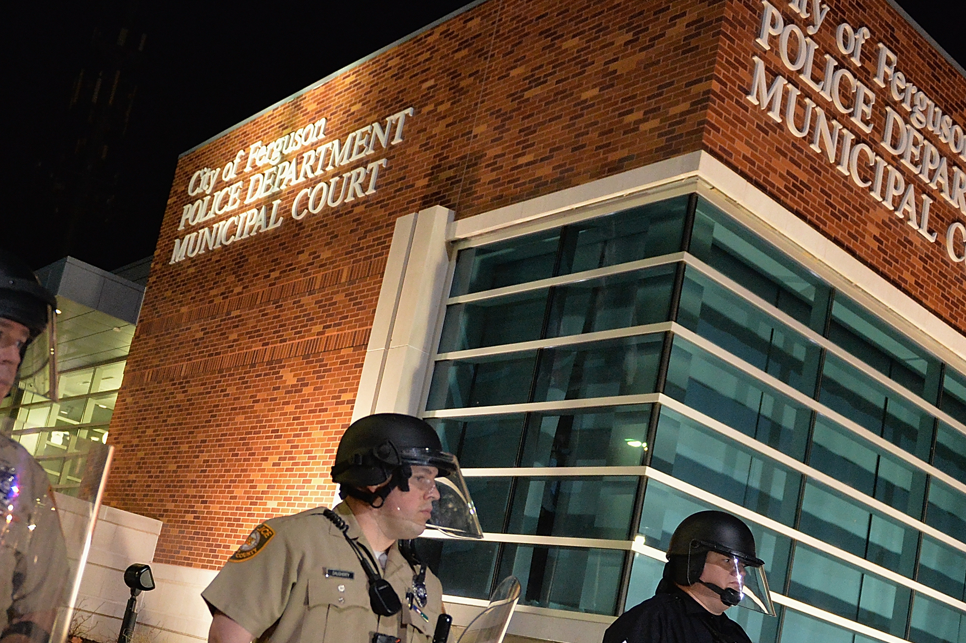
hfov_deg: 46.7
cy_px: 484
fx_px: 1100
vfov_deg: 32.0
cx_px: 321
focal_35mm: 41
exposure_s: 1/250
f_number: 2.8
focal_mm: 24
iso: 6400
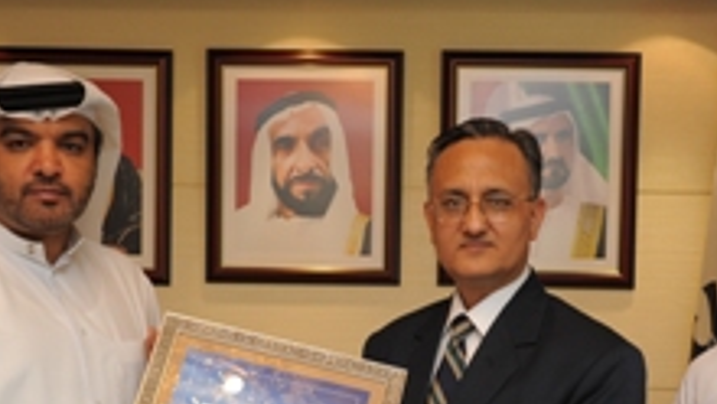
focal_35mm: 73
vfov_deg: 16.1
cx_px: 391
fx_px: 1389
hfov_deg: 28.9
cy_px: 441
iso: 800
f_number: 5.6
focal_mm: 36
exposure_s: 1/60
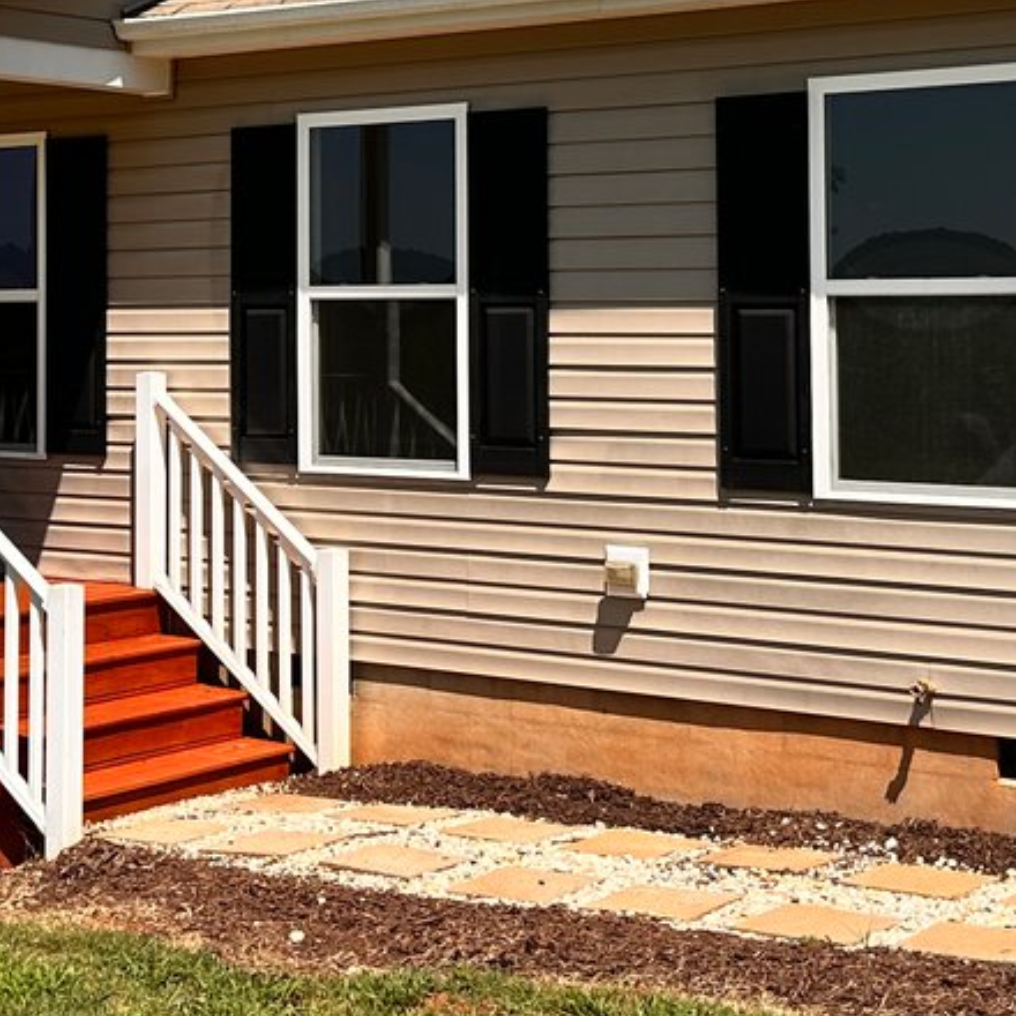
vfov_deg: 23.4
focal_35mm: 73
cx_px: 313
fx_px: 2424
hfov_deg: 23.5
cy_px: 216
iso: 80
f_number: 1.78
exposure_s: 1/5000
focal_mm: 6.86
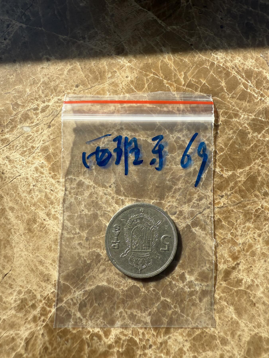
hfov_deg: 56.8
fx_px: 249
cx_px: 134
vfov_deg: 71.6
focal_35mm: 24
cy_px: 179
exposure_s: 1/908
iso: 40
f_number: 2.2
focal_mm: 2.22
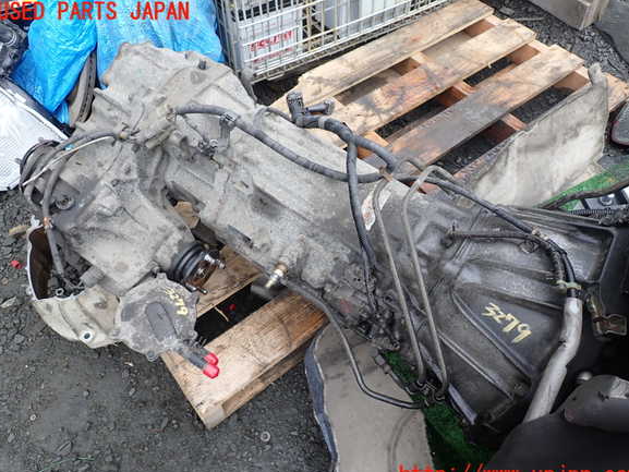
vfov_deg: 53.1
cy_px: 244
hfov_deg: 67.3
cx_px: 318
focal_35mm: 26
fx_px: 473
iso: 100
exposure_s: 1/160
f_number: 2.8
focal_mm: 4.5
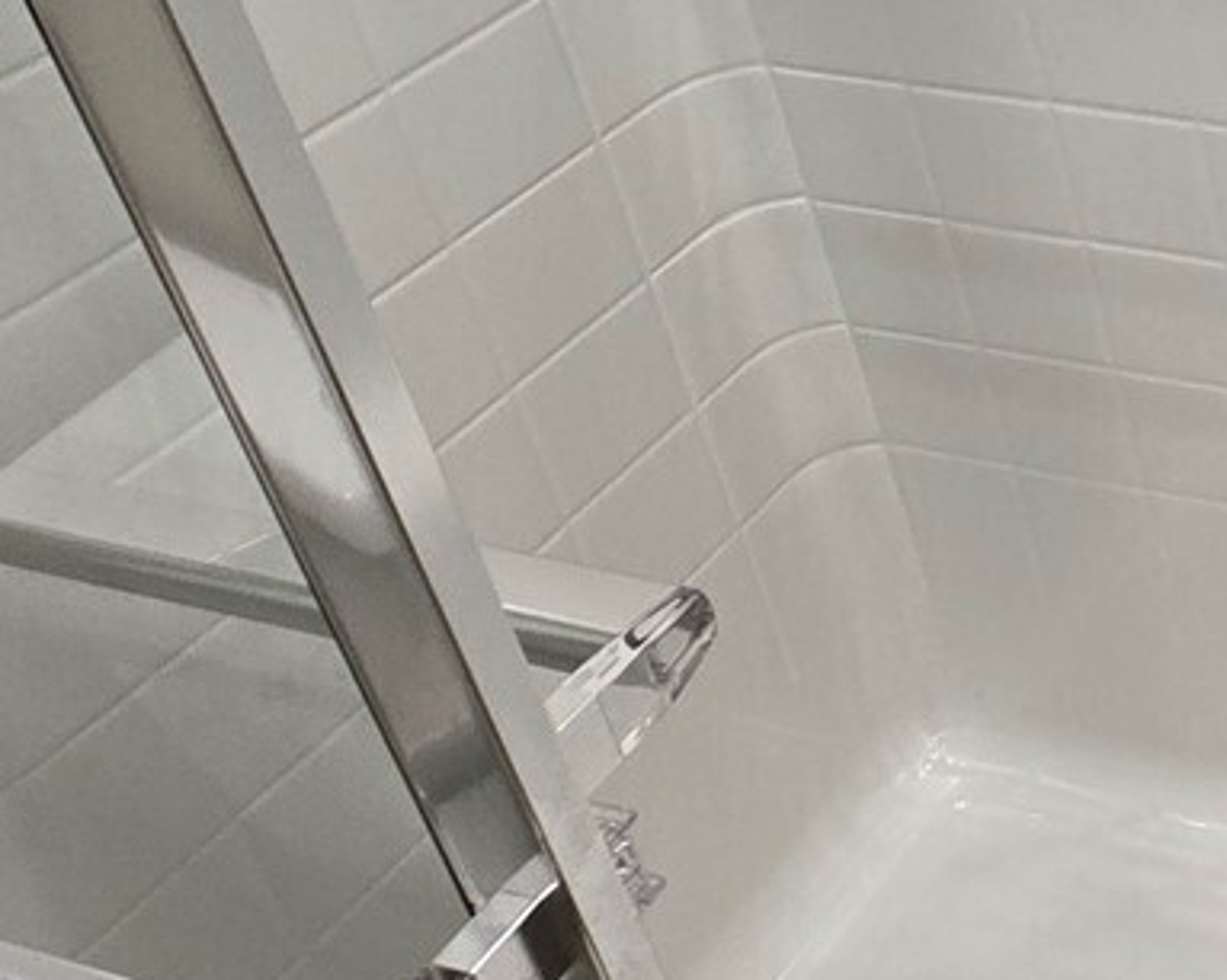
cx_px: 1897
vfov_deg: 25.5
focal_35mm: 53
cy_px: -211
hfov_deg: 25.4
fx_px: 1924
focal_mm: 2.2
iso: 80
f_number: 2.2
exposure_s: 1/60
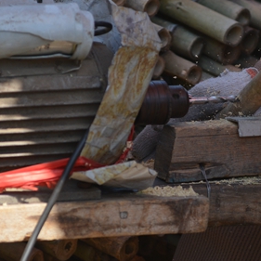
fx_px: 4538
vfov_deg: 3.3
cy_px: 107
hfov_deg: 3.3
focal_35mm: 532
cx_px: 246
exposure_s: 1/2000
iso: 400
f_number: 4
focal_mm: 200
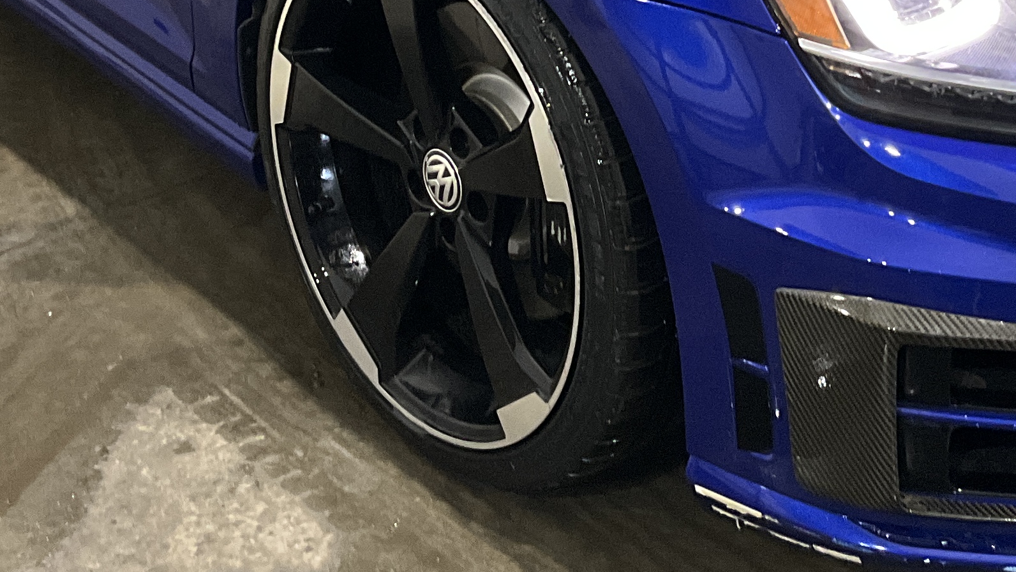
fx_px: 2156
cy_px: -219
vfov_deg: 14.3
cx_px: 664
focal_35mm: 80
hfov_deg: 26.4
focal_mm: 3
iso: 160
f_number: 1.8
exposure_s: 1/60
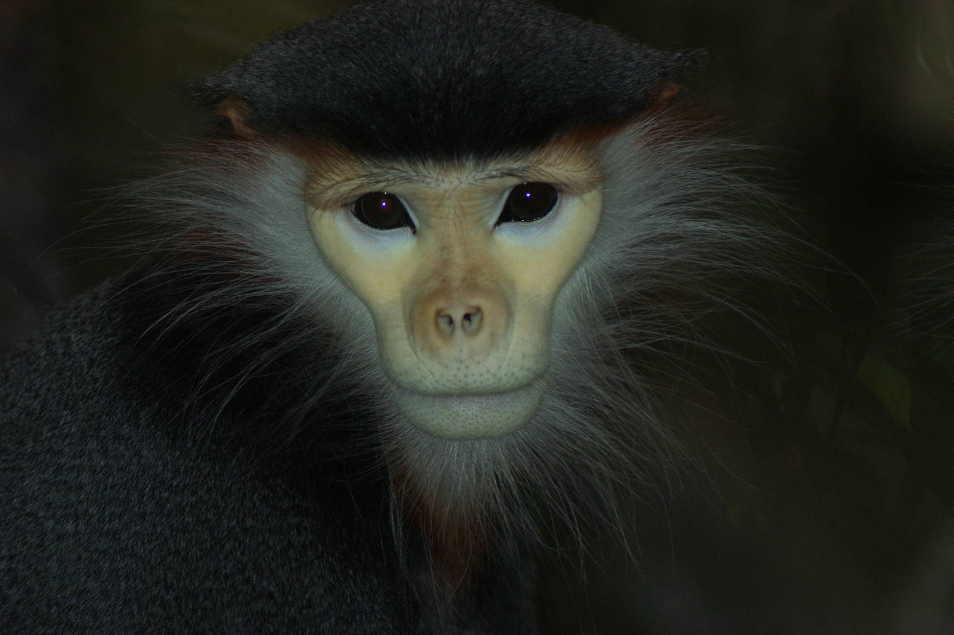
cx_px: 477
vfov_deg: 3.1
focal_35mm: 450
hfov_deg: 4.6
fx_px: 11918
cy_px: 318
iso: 400
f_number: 5.6
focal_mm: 300
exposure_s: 1/125
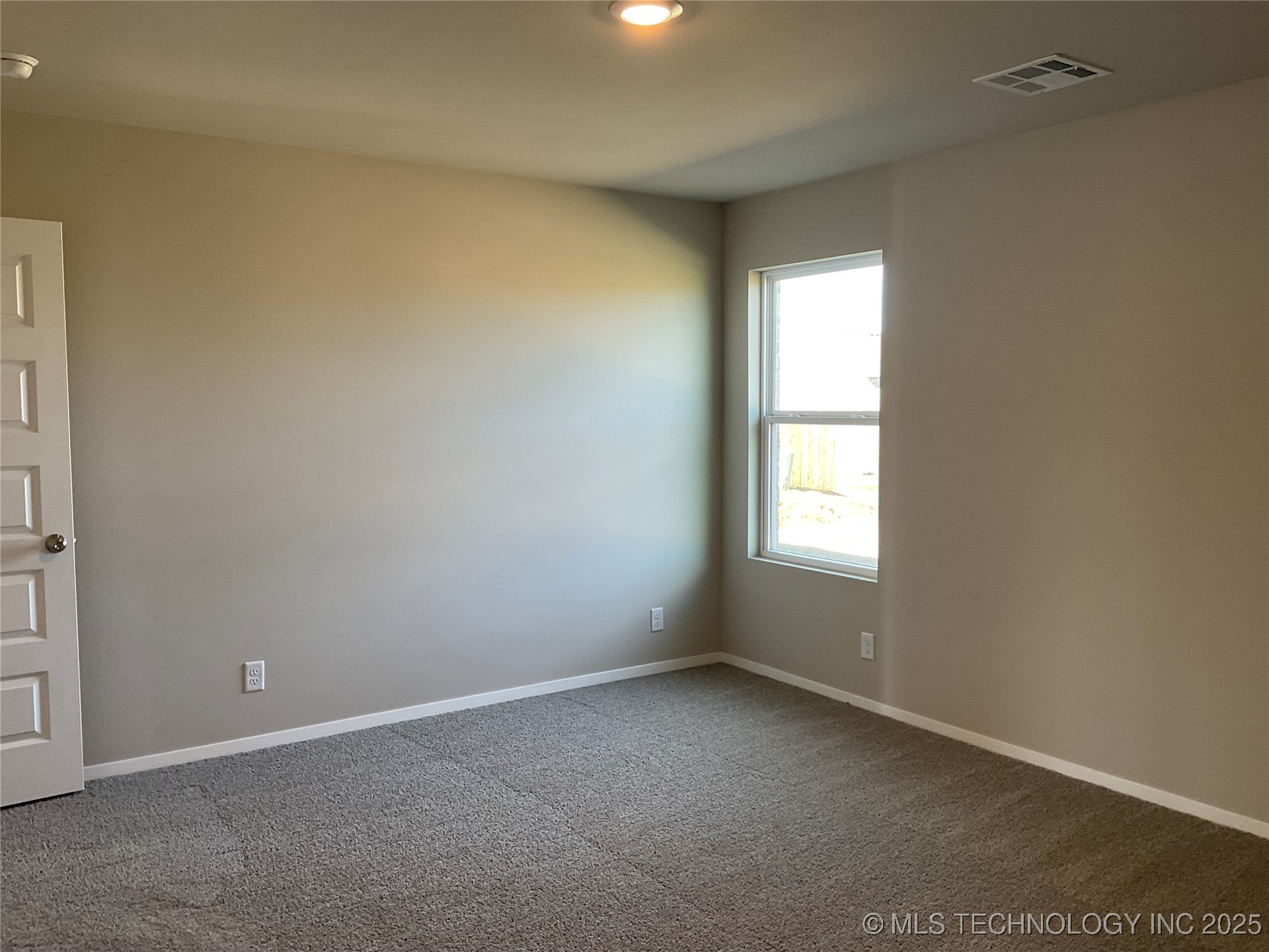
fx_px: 1063
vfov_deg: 48.2
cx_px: 634
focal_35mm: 29
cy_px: 476
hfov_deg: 61.7
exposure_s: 1/60
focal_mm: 3
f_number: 1.8
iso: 50
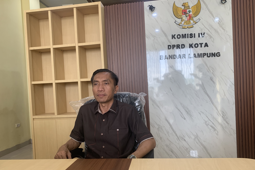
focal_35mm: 28
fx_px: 198
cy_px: 97
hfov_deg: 65.5
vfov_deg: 46.3
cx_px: 129
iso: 100
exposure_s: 1/87
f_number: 1.8
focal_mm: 4.25
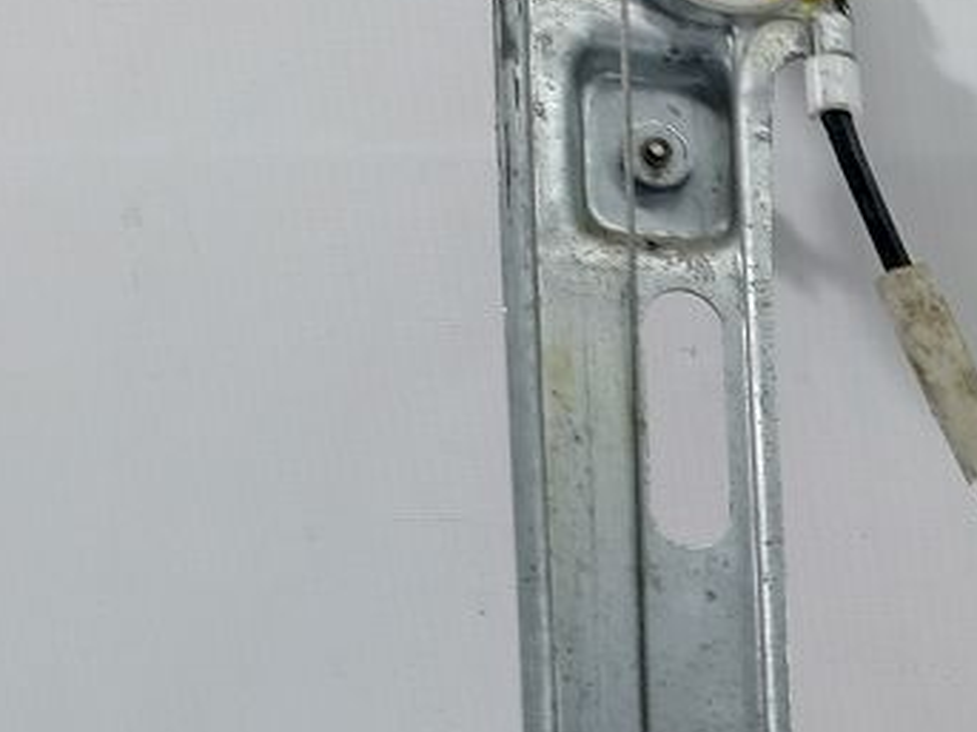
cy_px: 1119
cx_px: 1913
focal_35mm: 97
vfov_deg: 14.2
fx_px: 2737
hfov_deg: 16.1
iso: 64
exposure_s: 1/50
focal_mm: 5.23
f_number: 1.8
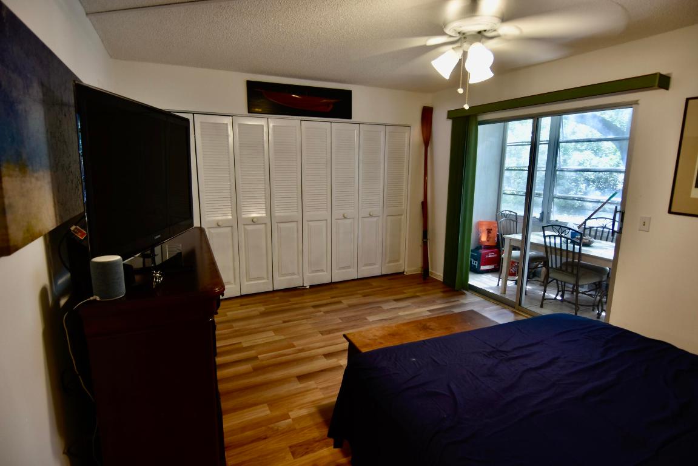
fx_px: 349
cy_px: 233
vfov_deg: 67.4
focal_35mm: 18
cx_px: 349
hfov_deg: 90.0
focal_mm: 12
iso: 110
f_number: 4
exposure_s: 1/20
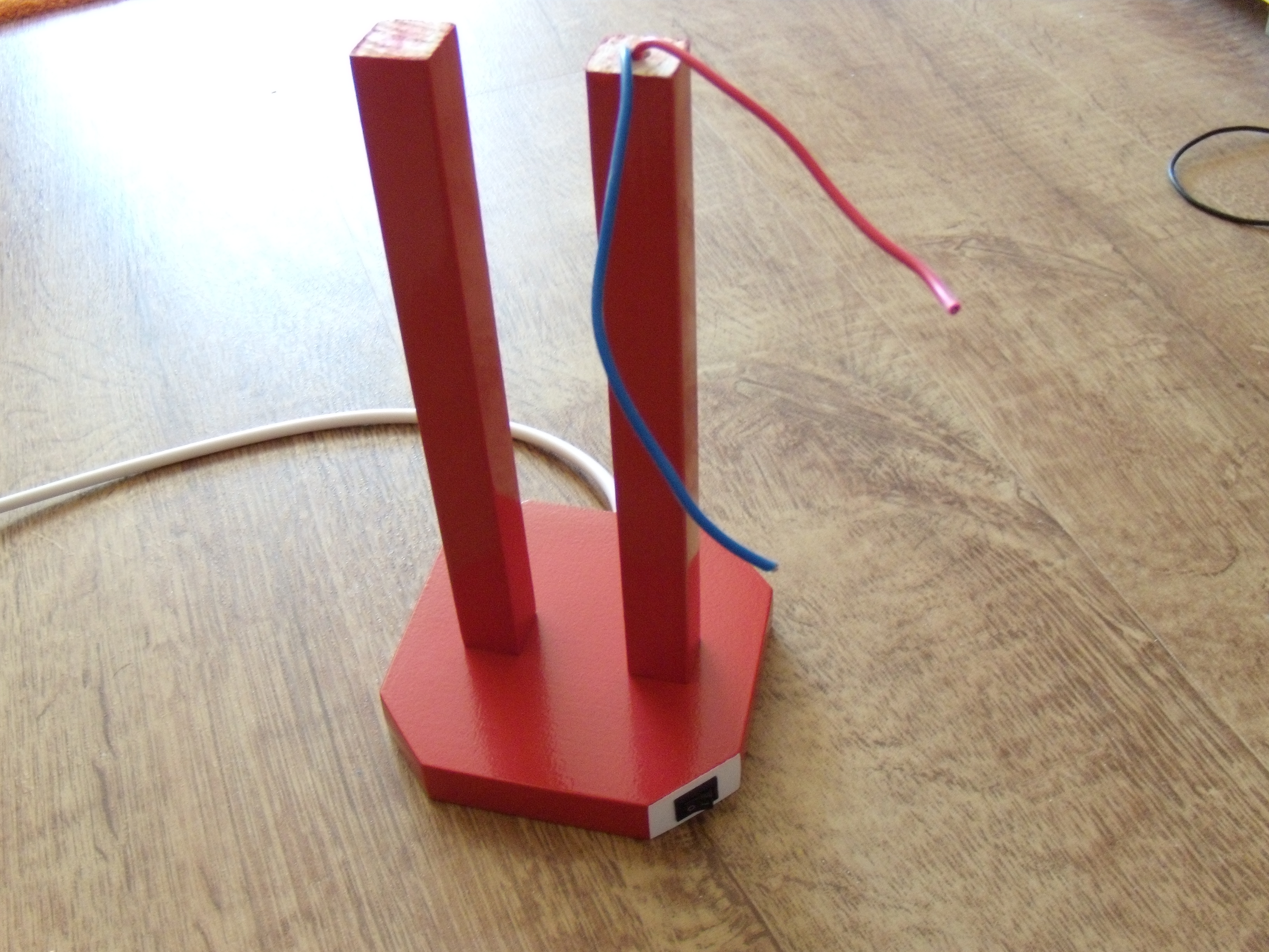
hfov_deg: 51.4
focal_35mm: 36
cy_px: 476
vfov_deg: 39.7
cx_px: 634
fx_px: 1320
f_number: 3.6
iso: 400
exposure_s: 1/25
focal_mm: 6.4
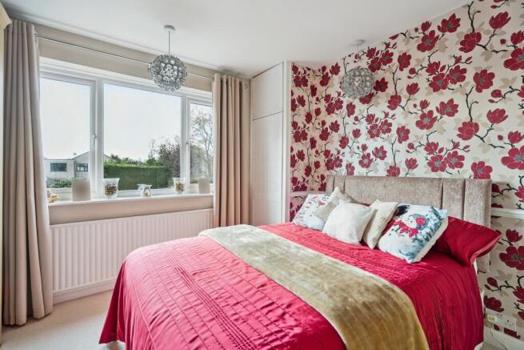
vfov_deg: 73.8
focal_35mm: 16
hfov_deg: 96.7
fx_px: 233
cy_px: 175
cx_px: 262
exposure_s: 1/15
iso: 320
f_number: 5.6
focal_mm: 16
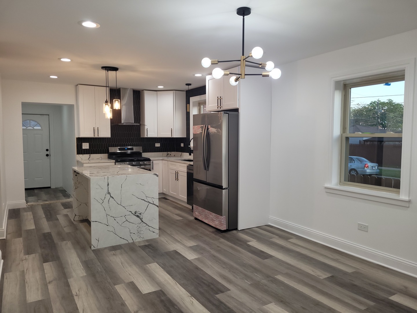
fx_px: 313
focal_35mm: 26
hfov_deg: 67.3
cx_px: 208
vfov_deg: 53.1
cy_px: 156
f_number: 1.8
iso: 50
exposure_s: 1/60
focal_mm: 5.4
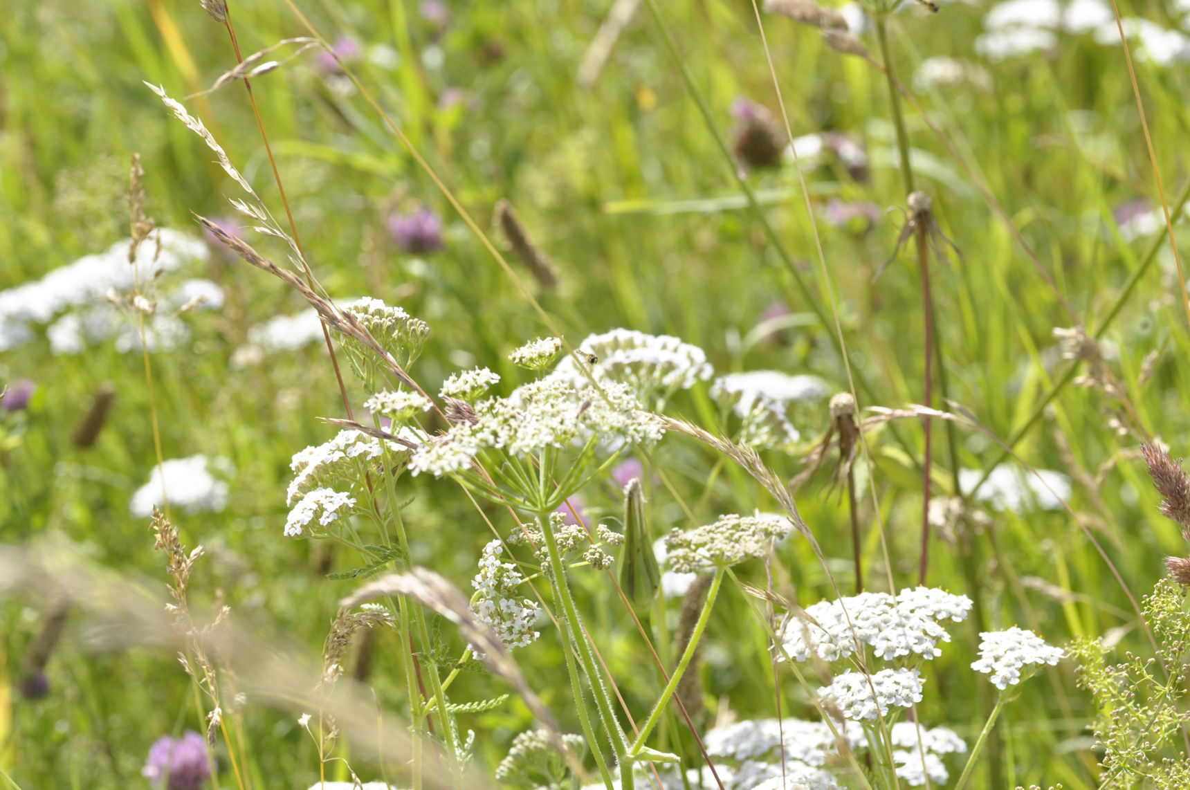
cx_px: 595
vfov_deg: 8.7
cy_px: 395
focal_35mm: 158
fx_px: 5199
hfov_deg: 13.1
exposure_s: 1/320
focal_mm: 105
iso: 200
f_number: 10
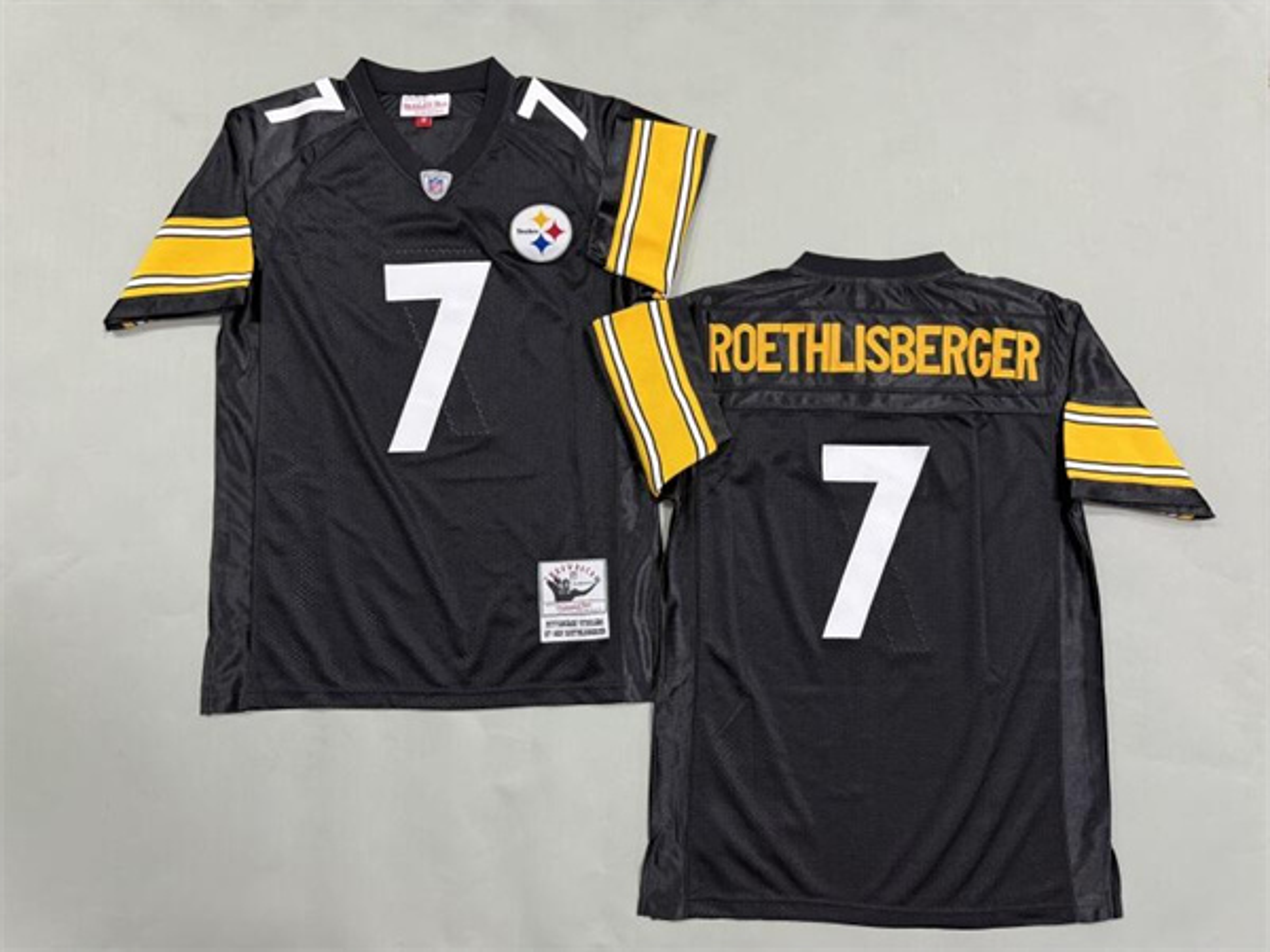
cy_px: 476
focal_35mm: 24
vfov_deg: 56.8
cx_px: 635
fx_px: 881
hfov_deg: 71.6
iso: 250
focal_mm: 6.76
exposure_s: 1/50
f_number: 1.78
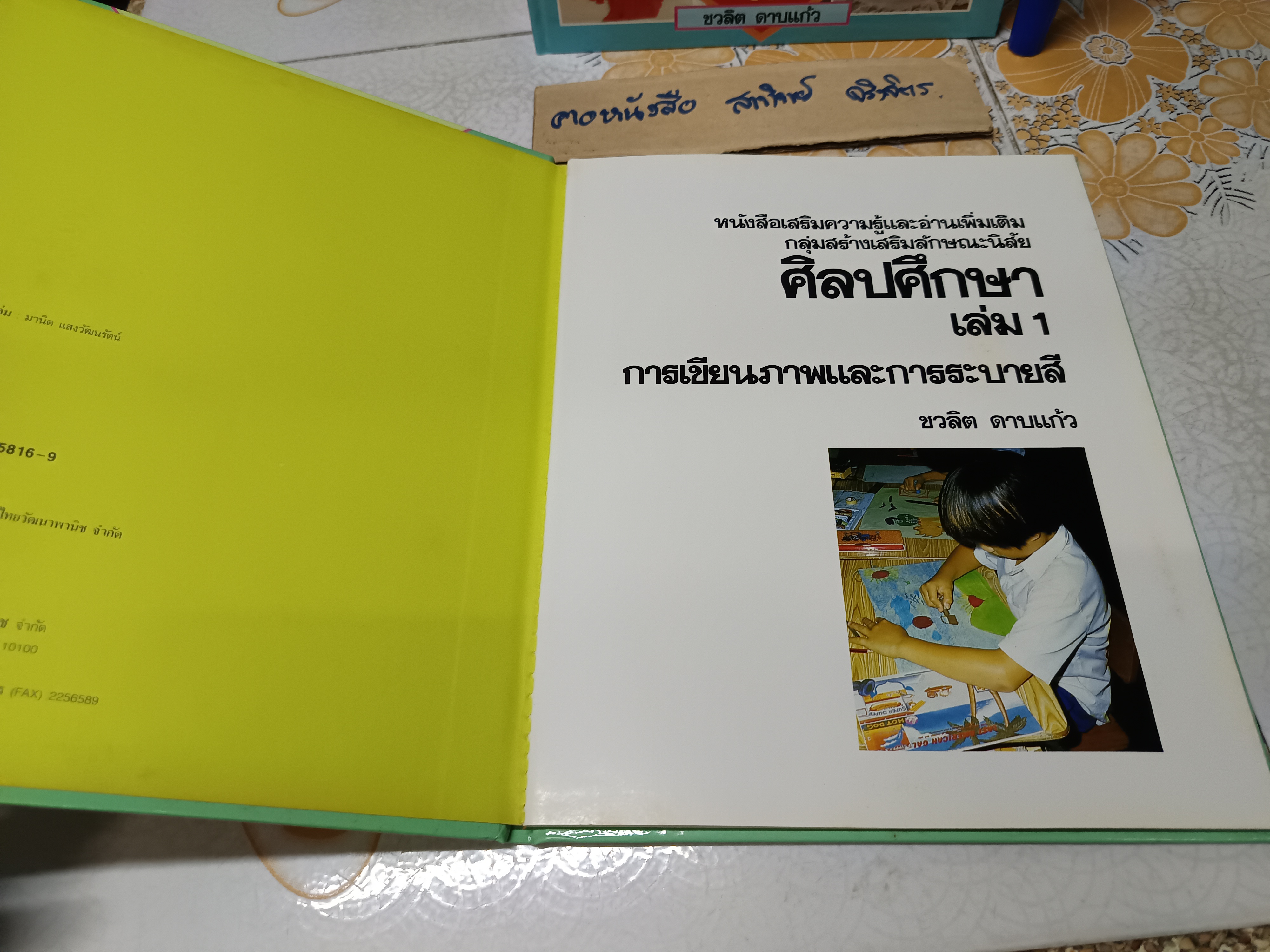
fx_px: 881
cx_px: 635
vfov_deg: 56.8
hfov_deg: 71.6
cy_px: 476
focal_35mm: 24
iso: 921
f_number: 1.7
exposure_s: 1/50
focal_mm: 5.31
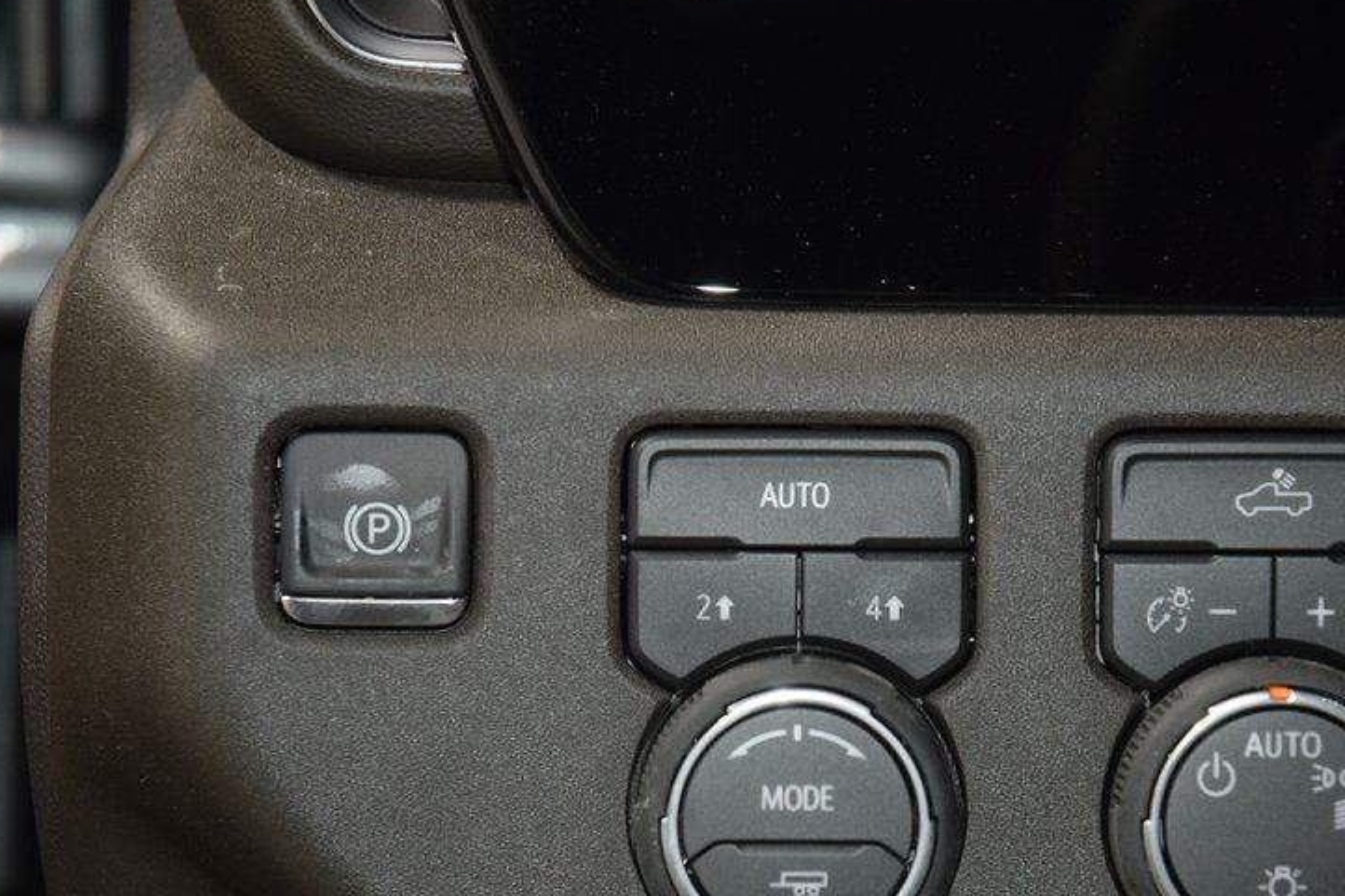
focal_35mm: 149
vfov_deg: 9.2
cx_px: 779
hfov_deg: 13.8
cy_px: 549
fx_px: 5565
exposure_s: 1/50
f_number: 4.5
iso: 1600
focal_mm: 70
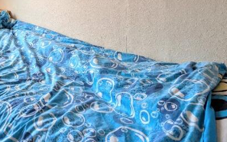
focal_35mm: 32
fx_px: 198
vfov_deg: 33.3
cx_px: 48
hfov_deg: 55.8
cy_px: -22
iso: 57
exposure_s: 1/436
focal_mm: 2.02
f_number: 1.7
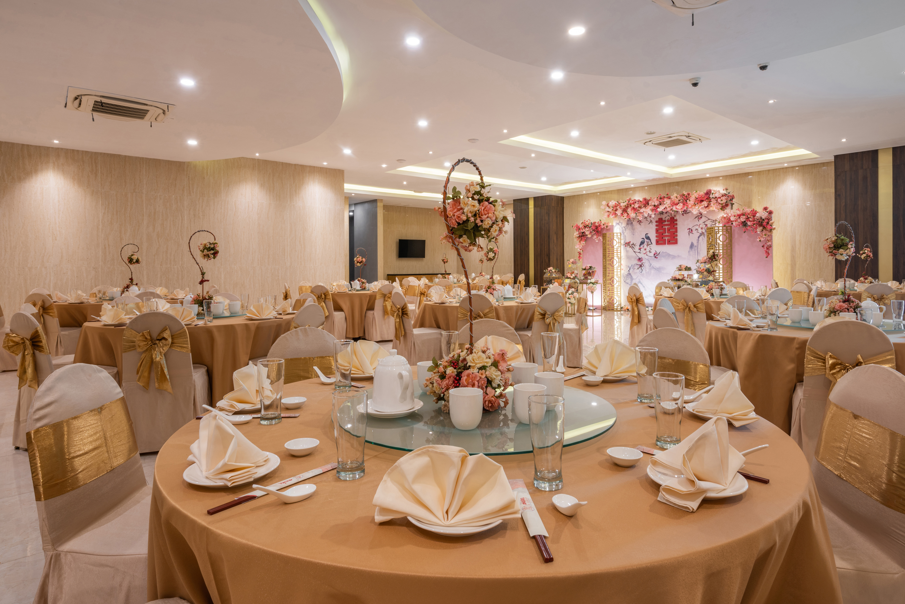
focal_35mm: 20
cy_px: 284
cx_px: 471
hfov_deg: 83.9
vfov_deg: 61.9
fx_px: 503
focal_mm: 18
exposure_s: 2
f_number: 13
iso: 100
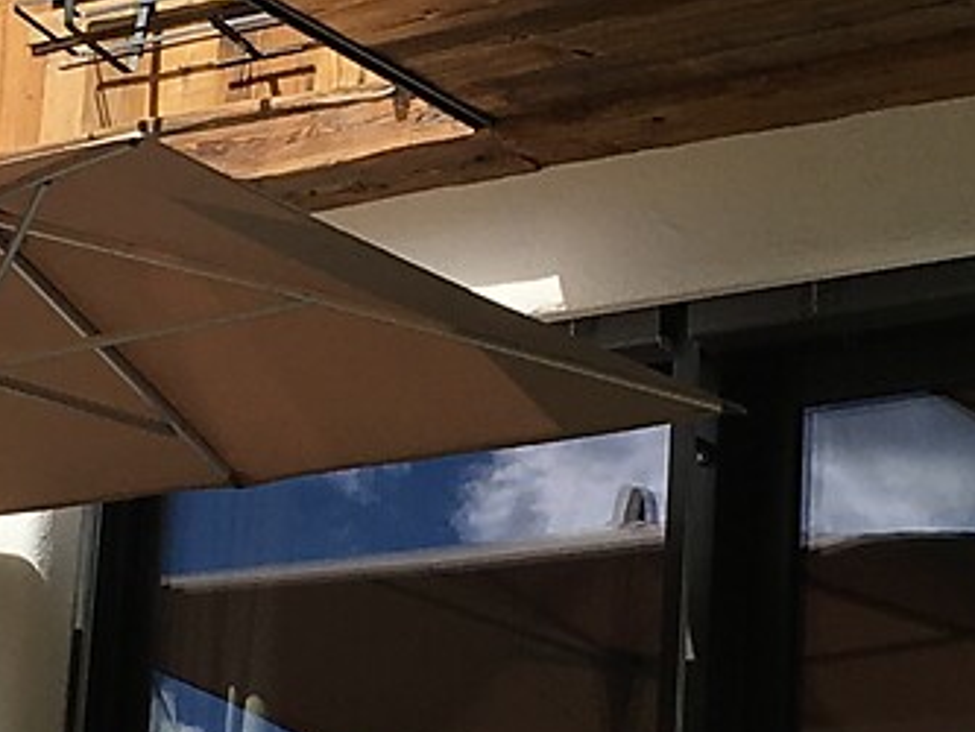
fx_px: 4705
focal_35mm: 167
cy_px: 398
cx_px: 442
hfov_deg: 11.8
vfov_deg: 8.9
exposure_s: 1/2331
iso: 25
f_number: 2.2
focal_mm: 4.15
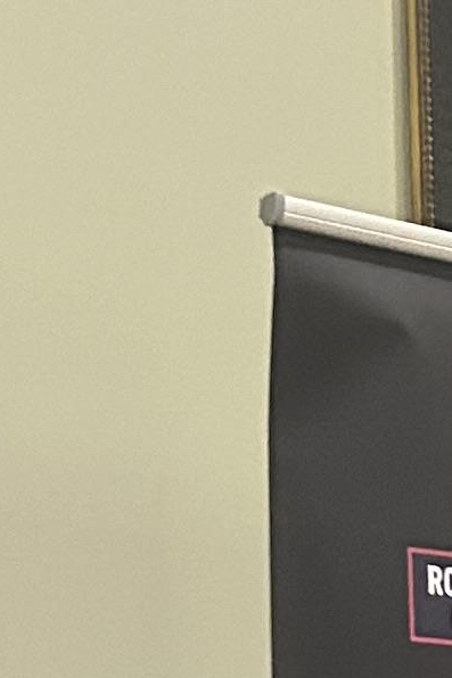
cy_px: 1147
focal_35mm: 183
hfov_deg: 6.7
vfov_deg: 10.7
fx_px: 3448
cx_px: 1381
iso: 400
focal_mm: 5.7
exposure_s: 1/50
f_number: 1.5
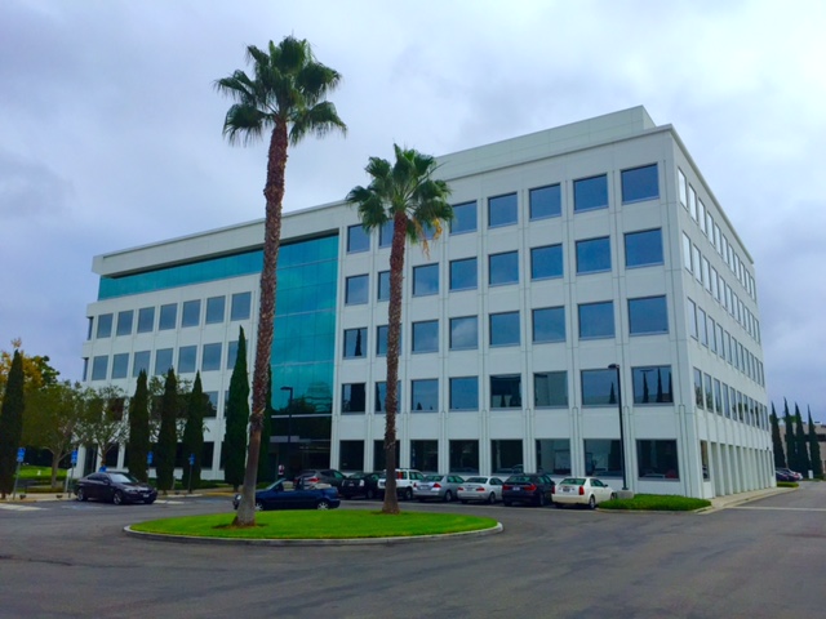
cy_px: 310
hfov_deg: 61.7
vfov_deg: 48.2
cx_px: 413
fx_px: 692
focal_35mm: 29
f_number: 2.2
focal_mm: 4.15
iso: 32
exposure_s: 1/3968
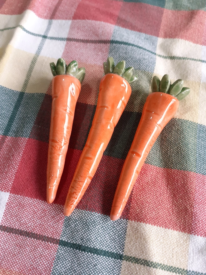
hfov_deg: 51.4
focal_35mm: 27
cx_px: 103
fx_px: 214
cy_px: 138
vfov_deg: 65.3
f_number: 1.9
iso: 125
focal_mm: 3.6
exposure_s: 1/50
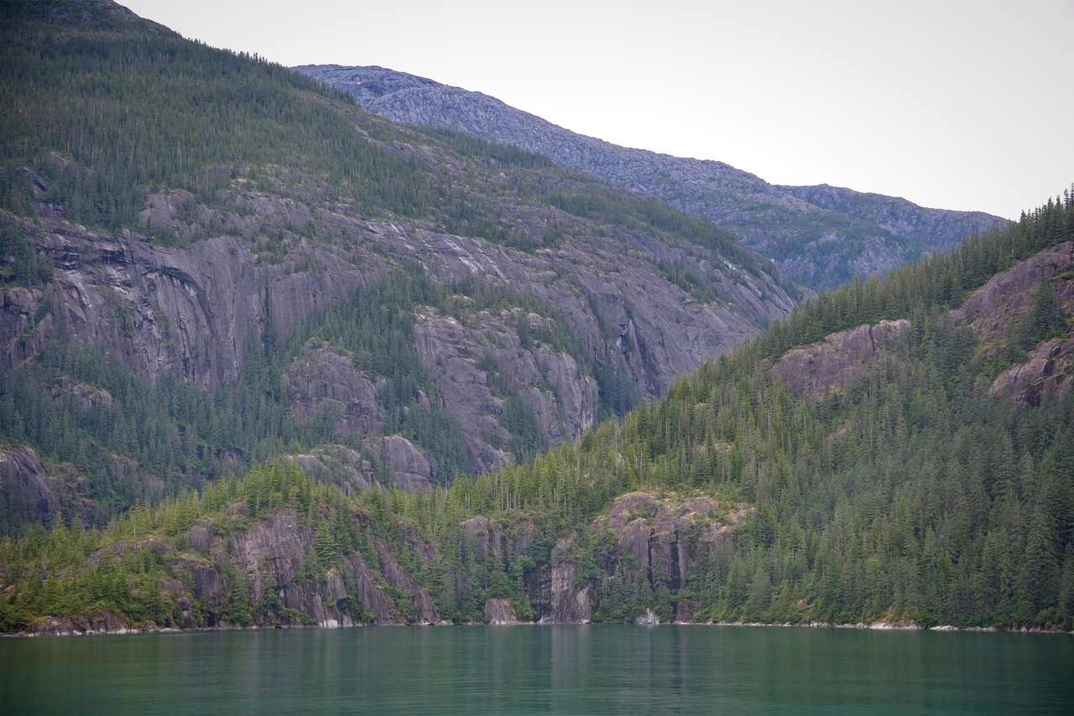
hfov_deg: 31.0
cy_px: 358
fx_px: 1939
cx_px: 537
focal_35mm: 65
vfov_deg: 20.9
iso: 100
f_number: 4.5
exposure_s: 1/125
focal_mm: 65
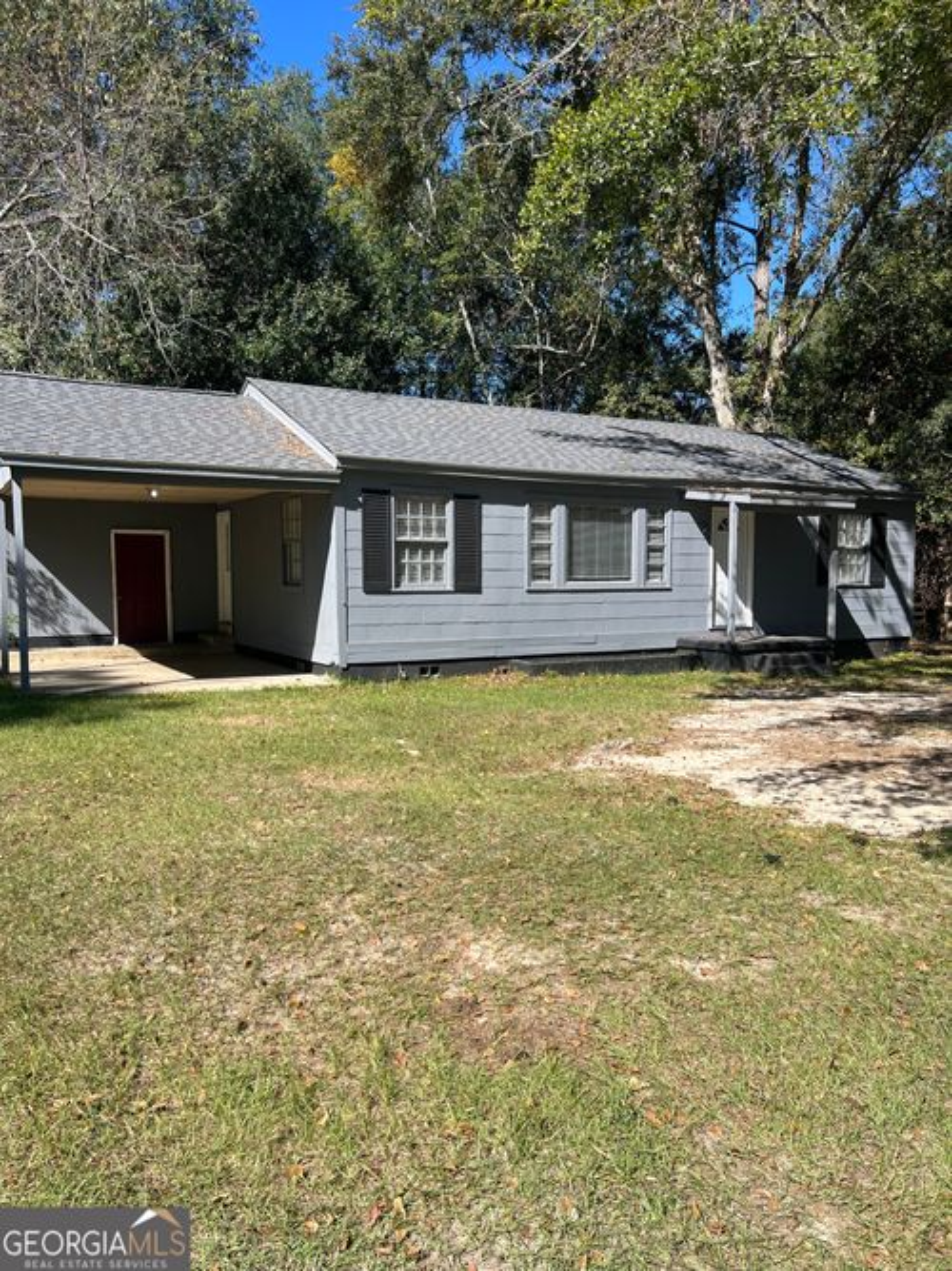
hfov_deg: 53.0
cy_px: 636
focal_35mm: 26
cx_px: 476
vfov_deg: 67.3
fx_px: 954
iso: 50
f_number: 1.5
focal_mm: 5.7
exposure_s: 1/1326
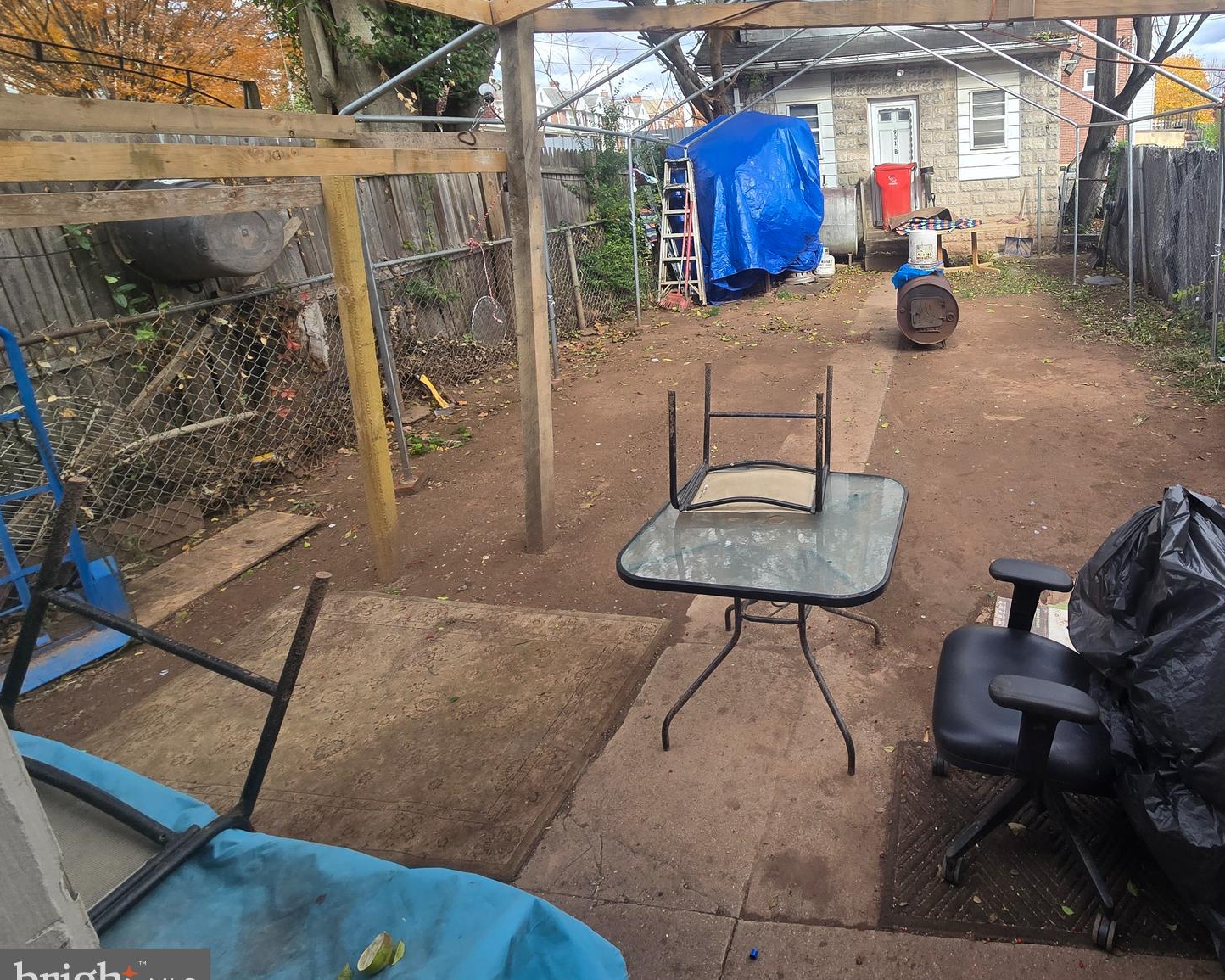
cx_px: 867
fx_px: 653
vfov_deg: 72.5
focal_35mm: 18
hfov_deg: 81.8
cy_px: 367
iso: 50
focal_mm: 2.2
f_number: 2.2
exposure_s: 1/412
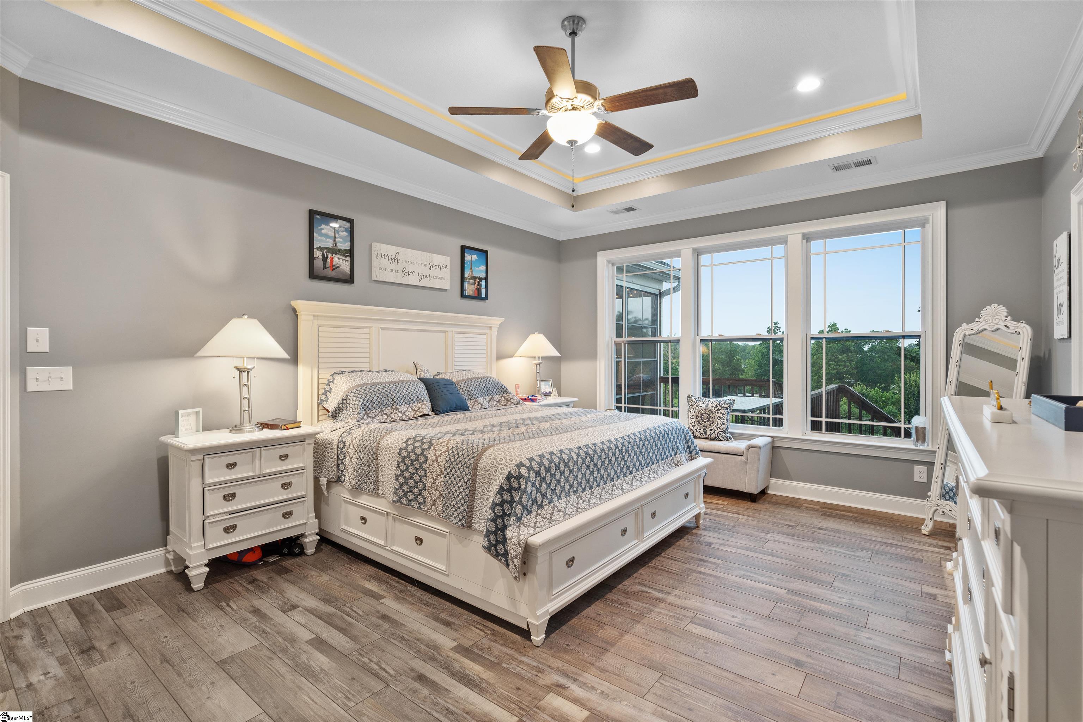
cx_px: 542
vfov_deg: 73.7
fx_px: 481
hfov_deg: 96.7
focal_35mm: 16
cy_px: 361
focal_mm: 16
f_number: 9
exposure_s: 1.3
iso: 400
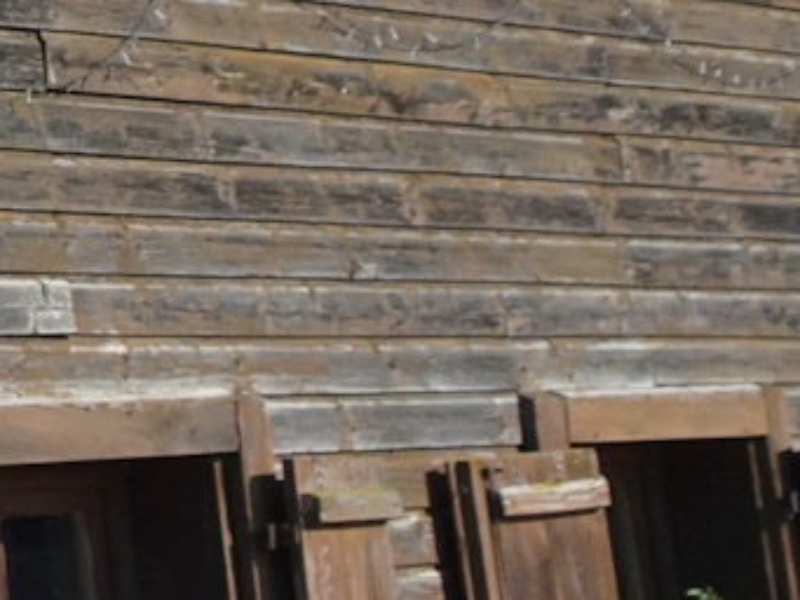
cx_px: -833
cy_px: -131
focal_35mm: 135
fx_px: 3121
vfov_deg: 10.8
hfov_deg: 12.7
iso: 80
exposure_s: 1/1000
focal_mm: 4.1
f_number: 3.5
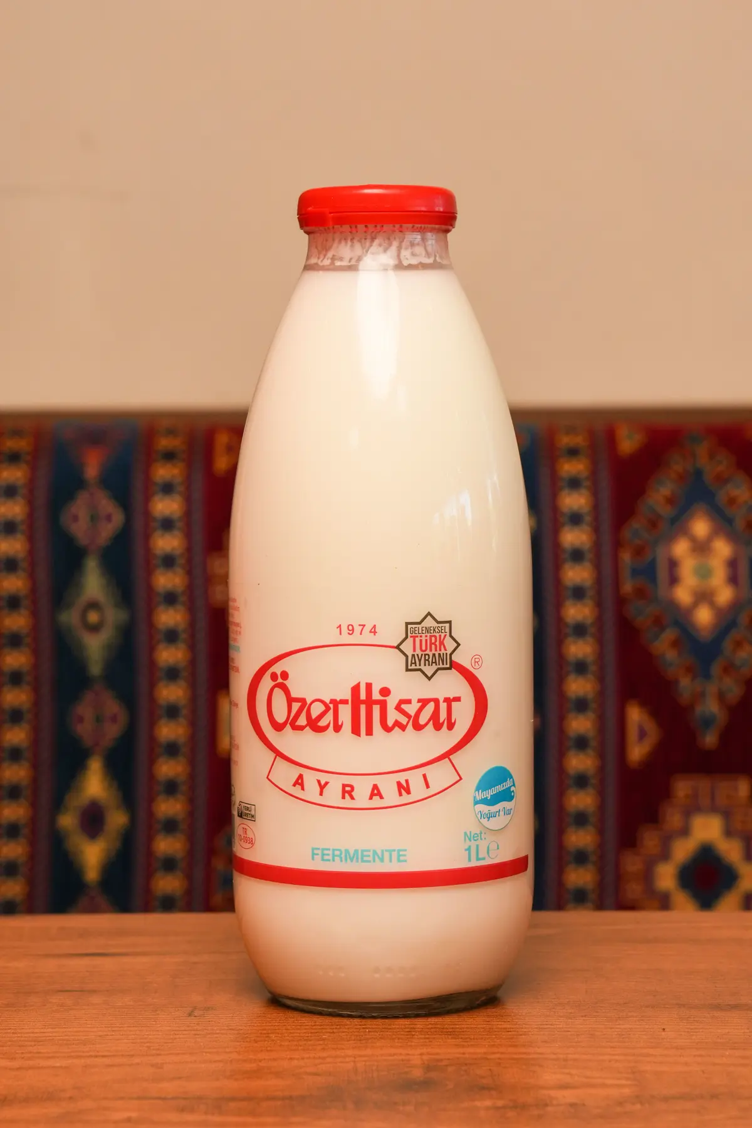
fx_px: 2945
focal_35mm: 94
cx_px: 376
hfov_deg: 14.6
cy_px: 564
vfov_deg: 21.7
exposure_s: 1/100
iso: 400
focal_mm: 63
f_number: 8
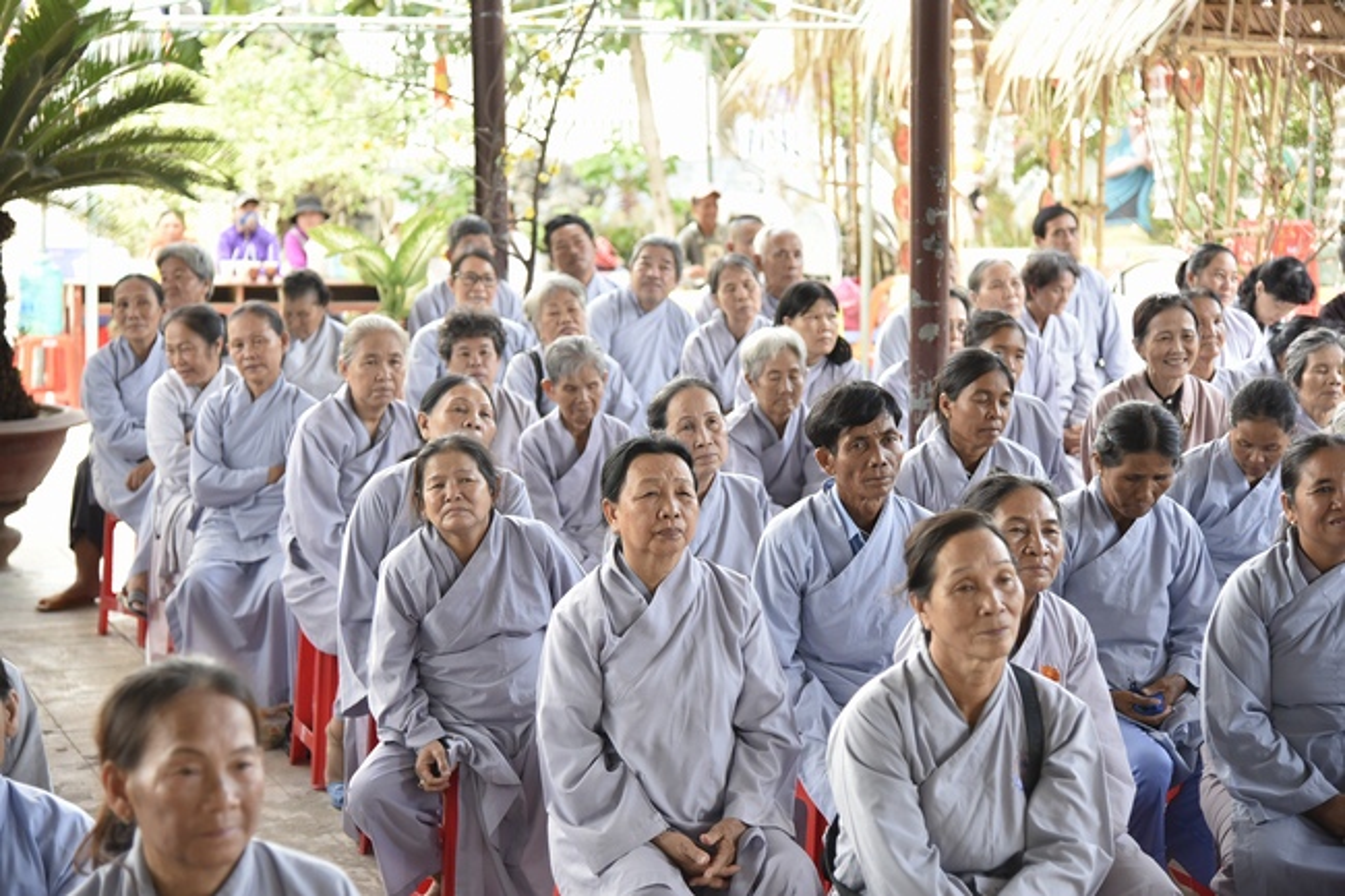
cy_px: 448
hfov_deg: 27.0
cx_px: 672
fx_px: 2801
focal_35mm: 75
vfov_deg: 18.2
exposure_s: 1/125
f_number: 4
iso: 500
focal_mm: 75
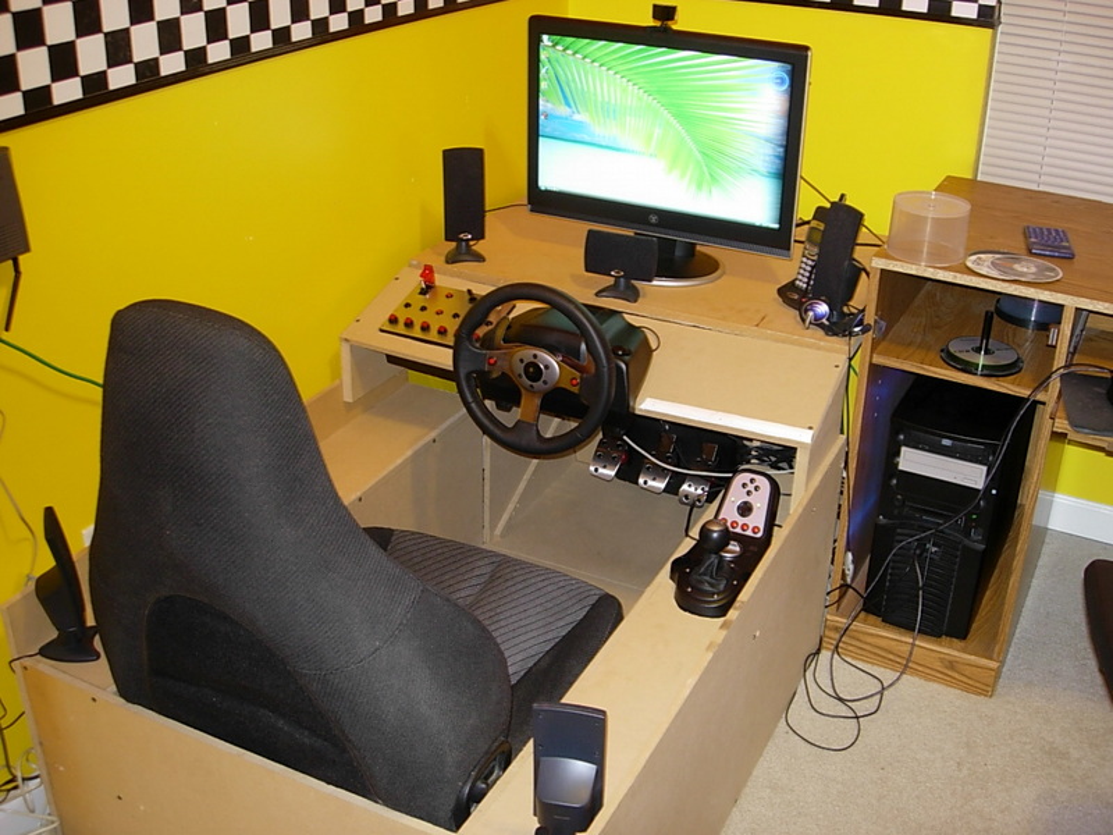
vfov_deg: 37.7
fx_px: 1222
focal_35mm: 38
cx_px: 556
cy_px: 418
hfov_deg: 49.0
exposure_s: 1/10
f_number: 2.8
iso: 86
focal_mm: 7.8
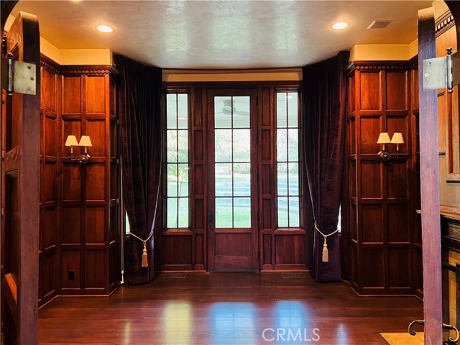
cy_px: 172
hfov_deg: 67.3
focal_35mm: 26
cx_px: 230
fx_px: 346
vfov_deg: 53.1
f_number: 1.5
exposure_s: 1/40
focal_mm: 5.7
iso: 400
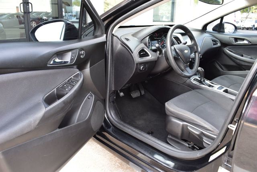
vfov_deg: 43.6
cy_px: 86
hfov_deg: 61.9
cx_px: 128
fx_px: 214
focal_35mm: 30
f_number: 7.1
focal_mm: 20
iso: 400
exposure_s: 1/30
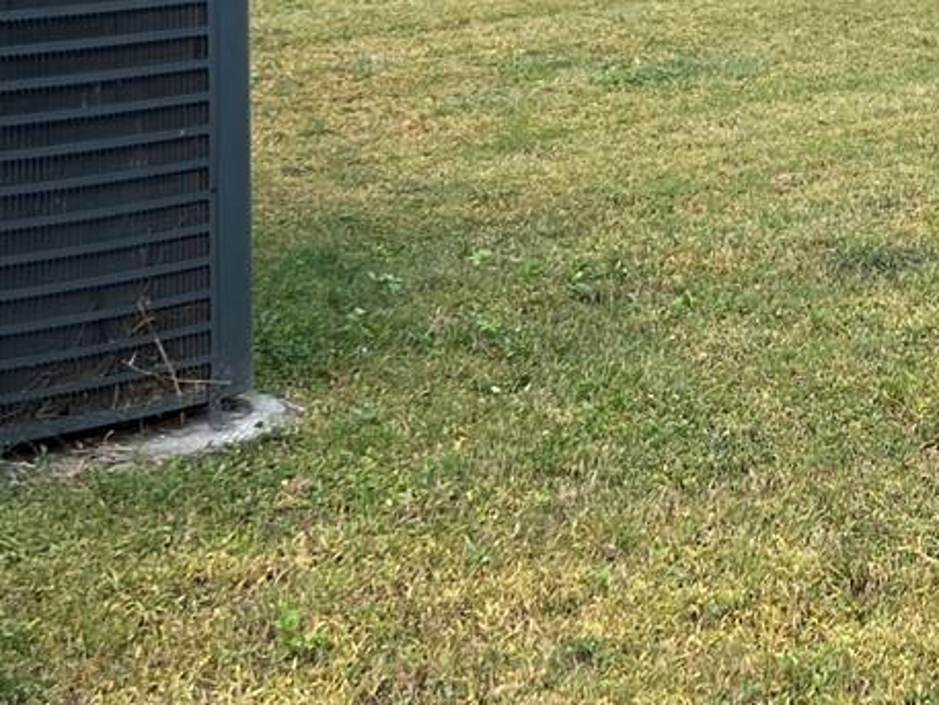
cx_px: 1003
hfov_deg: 20.6
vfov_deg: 15.5
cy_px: -185
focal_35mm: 91
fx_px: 2469
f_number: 1.5
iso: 50
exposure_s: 1/1698
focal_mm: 5.7
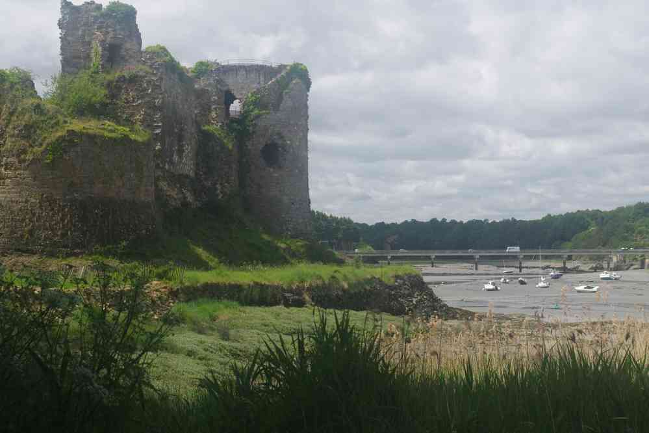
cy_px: 216
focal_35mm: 64
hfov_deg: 31.2
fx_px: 1163
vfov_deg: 21.1
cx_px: 324
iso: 200
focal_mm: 43
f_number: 11
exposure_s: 1/100
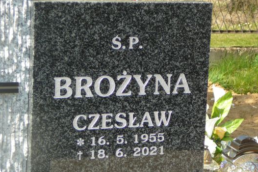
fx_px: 953
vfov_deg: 10.3
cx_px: 109
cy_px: 111
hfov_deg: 15.4
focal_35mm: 133
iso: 80
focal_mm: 15.6
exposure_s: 1/250
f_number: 3.9
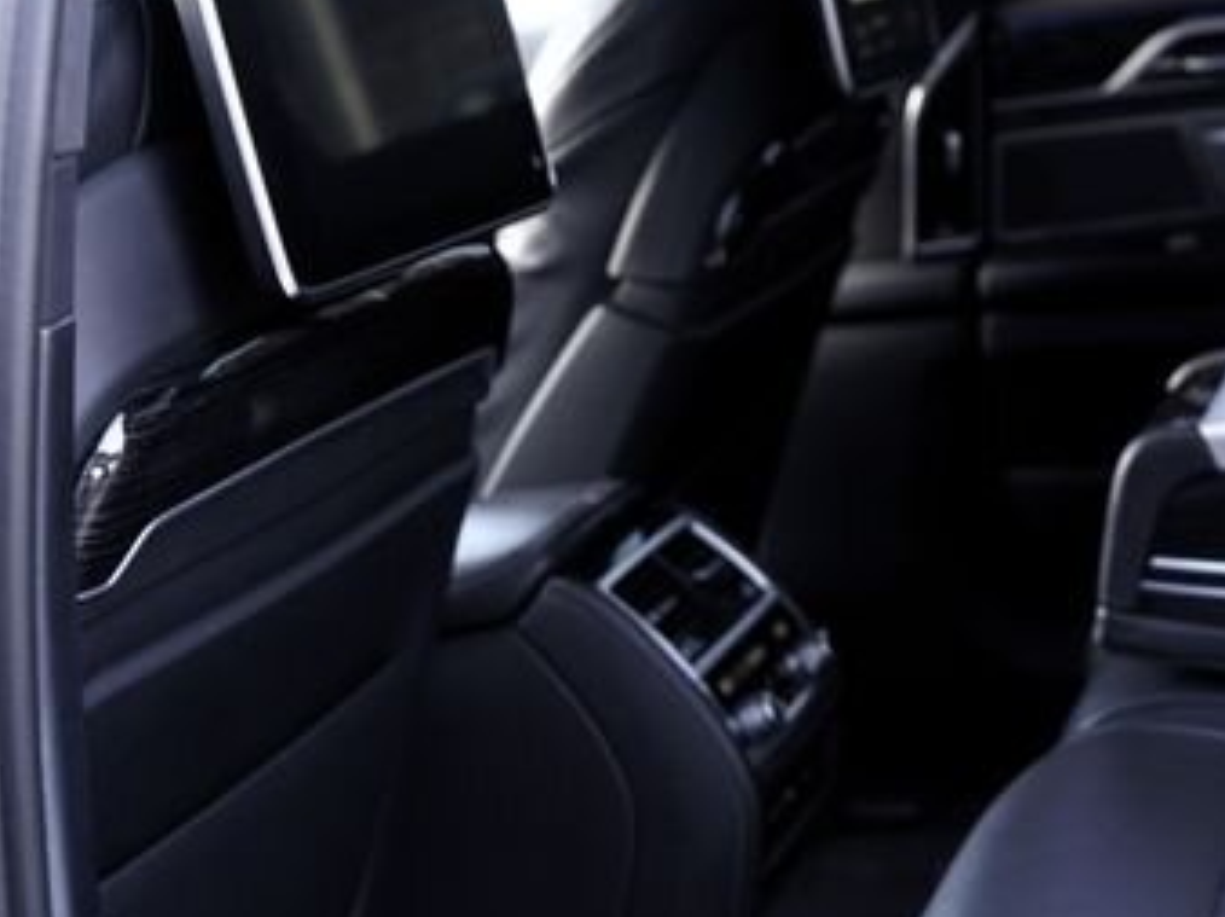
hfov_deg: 26.2
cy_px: 321
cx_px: 1243
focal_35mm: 70
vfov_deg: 20.9
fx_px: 2475
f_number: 2.8
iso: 250
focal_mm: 24
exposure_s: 1/30
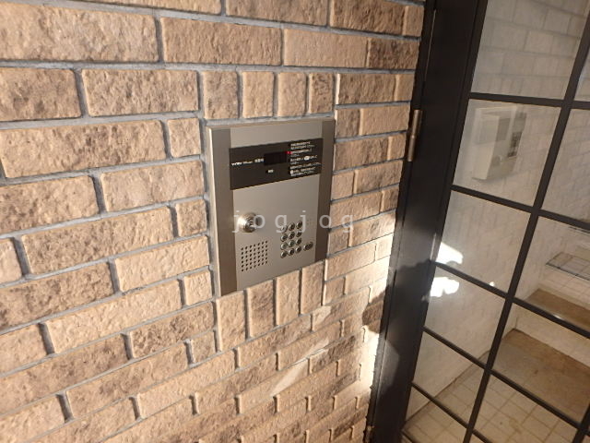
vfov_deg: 63.4
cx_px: 295
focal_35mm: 21
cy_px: 222
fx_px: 358
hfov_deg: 79.0
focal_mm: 3.7
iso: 200
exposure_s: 1/30
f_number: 3.5
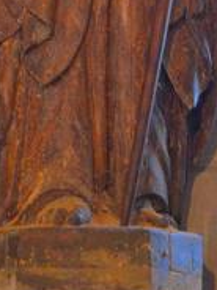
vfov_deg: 9.0
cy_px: -101
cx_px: 129
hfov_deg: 6.9
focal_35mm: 216
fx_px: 1805
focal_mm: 46
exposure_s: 1/30
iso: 3200
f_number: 5.3
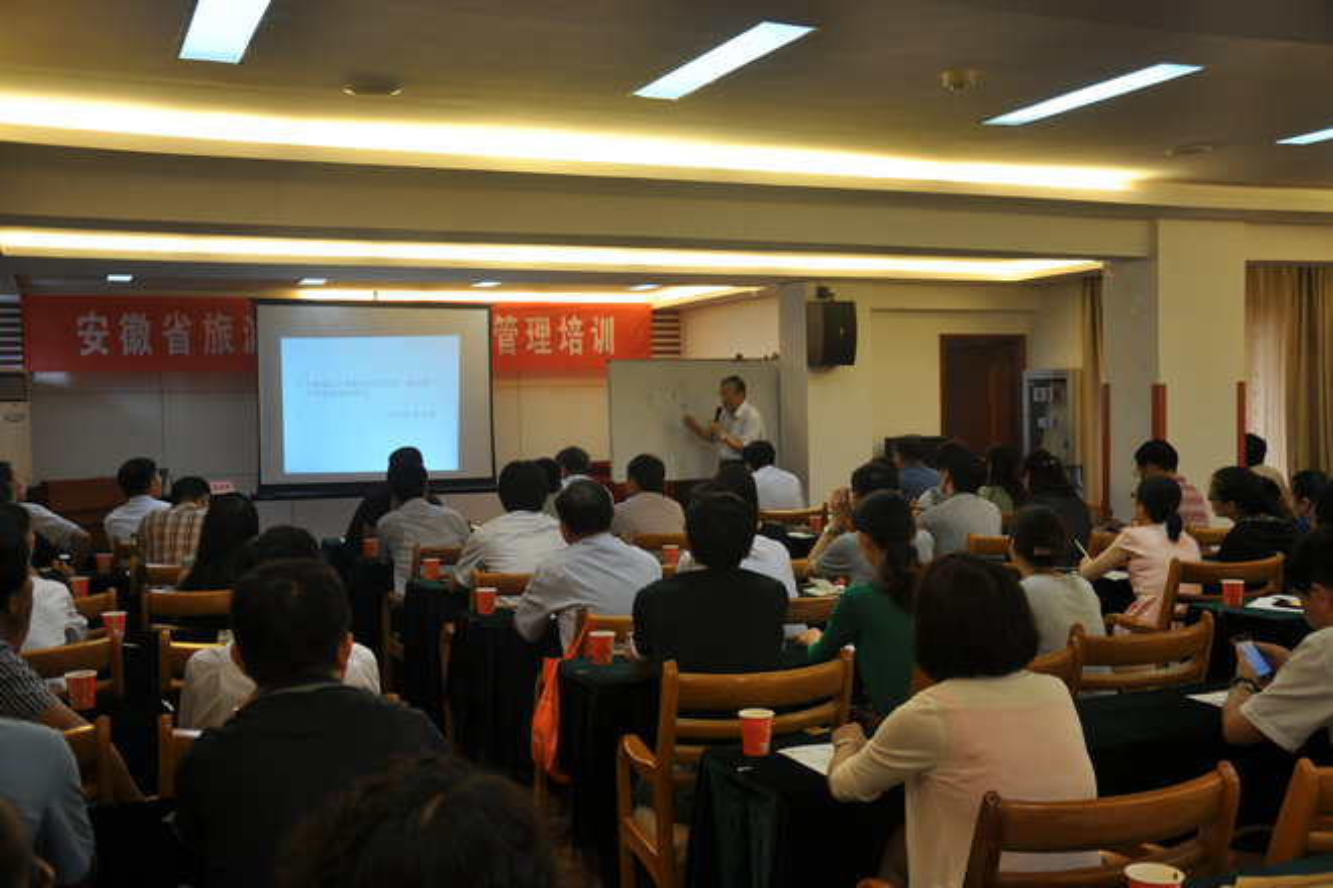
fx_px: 1388
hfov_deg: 51.3
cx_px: 666
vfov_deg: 35.5
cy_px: 444
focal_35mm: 38
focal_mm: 25
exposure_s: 1/15
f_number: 4
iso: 200
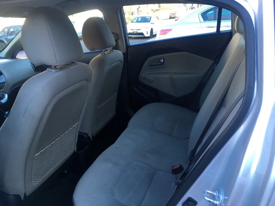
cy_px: 103
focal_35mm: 29
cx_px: 138
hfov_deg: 61.7
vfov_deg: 48.2
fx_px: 230
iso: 25
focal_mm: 4.15
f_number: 2.2
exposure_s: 1/40
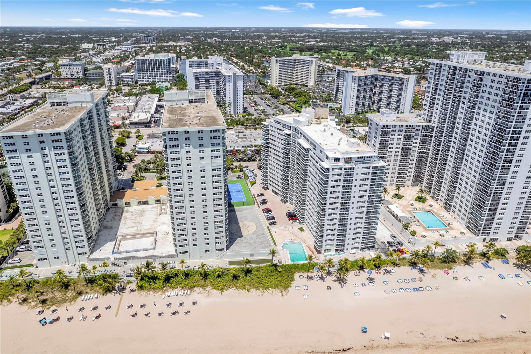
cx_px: 266
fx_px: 324
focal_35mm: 22
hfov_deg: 78.6
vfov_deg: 57.2
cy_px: 177
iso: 110
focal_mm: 8.38
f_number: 2.8
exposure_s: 1/4000
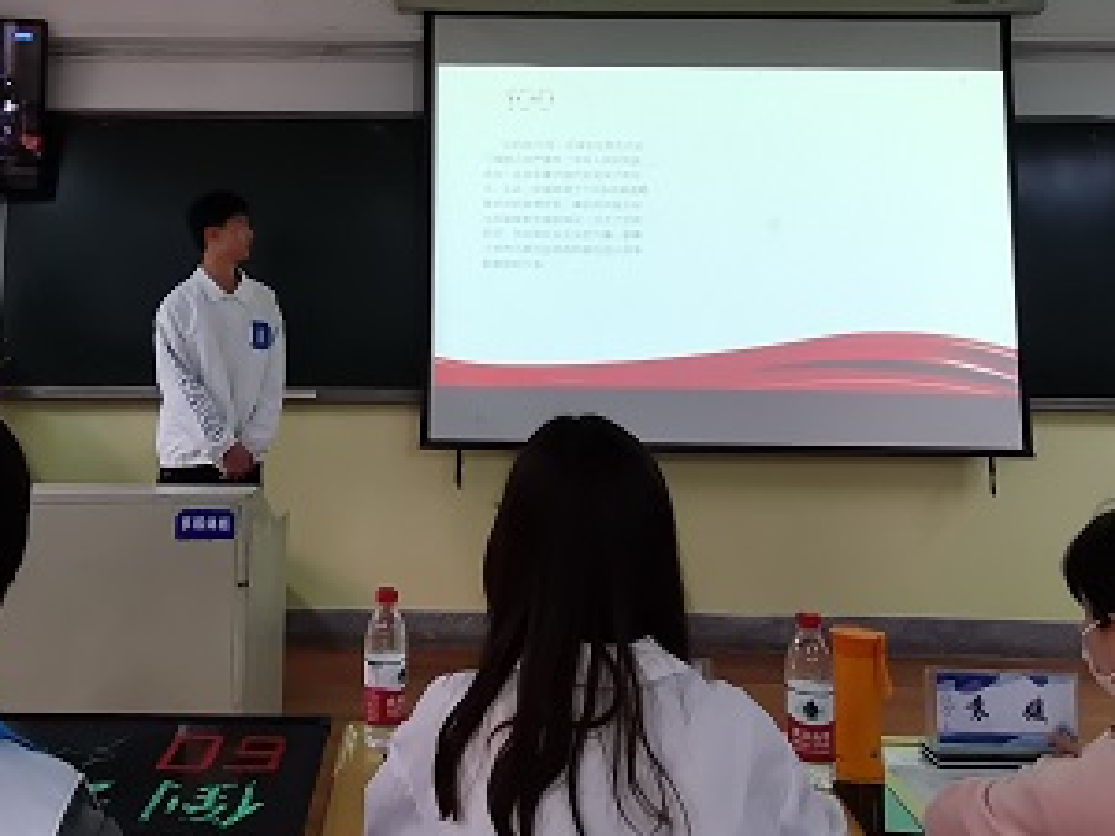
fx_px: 1095
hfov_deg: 53.4
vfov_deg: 40.8
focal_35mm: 34
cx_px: 420
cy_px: 223
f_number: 2.4
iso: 160
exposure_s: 1/33.3
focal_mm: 1.78
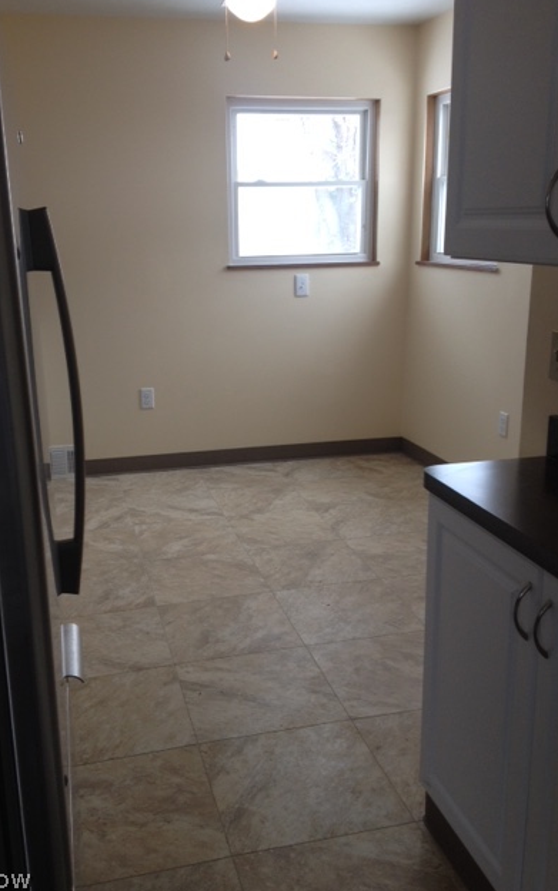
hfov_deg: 33.6
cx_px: 248
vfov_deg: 51.5
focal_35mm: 38
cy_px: 443
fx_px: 924
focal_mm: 4.28
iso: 50
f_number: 2.4
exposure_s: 1/40
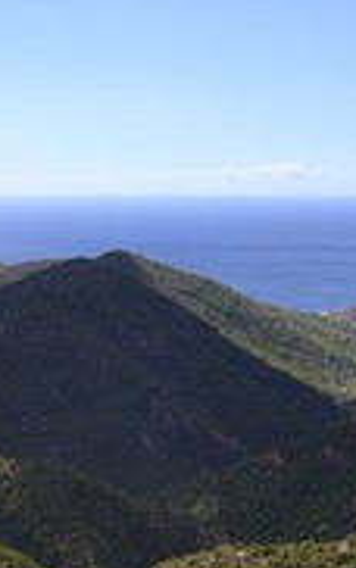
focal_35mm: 73
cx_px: 78
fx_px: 1131
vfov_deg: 28.0
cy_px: 371
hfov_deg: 17.7
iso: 200
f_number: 11
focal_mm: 31
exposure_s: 1/250
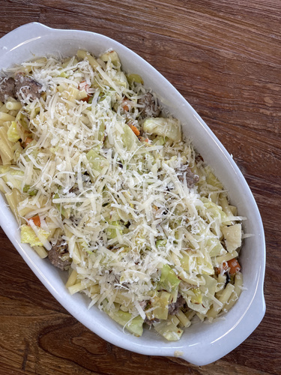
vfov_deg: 67.3
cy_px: 188
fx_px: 281
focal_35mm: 26
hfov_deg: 53.1
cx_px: 140
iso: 125
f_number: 1.6
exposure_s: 1/121
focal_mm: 4.2
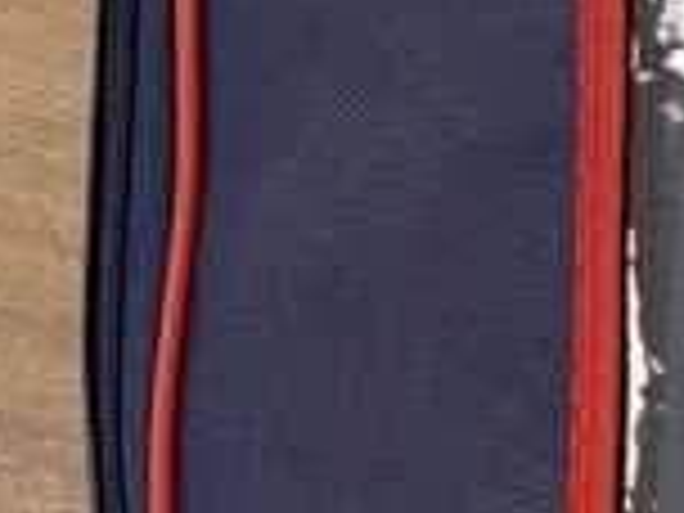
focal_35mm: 154
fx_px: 3043
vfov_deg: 9.4
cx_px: 1926
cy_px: -232
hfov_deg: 10.1
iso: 100
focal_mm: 5.96
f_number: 1.6
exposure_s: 1/120
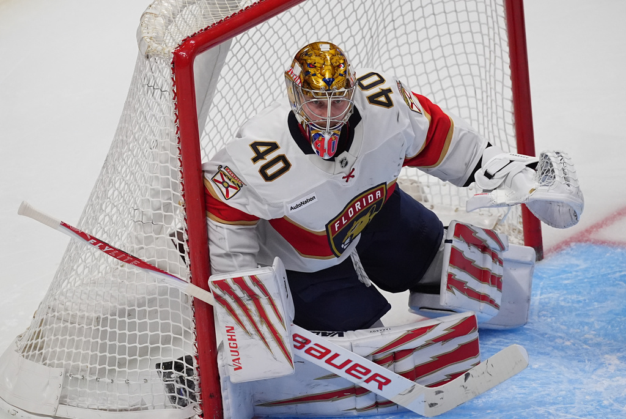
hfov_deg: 2.3
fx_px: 15665
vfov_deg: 1.5
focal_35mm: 900
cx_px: 313
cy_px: 210
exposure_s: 1/2000
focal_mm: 600
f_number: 4
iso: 3200
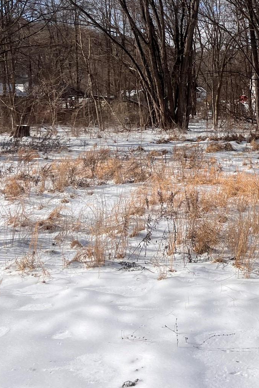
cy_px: 123
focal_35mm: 54
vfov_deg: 36.4
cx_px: 293
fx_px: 583
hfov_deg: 23.4
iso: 50
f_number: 1.5
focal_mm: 5.7
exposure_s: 1/8696
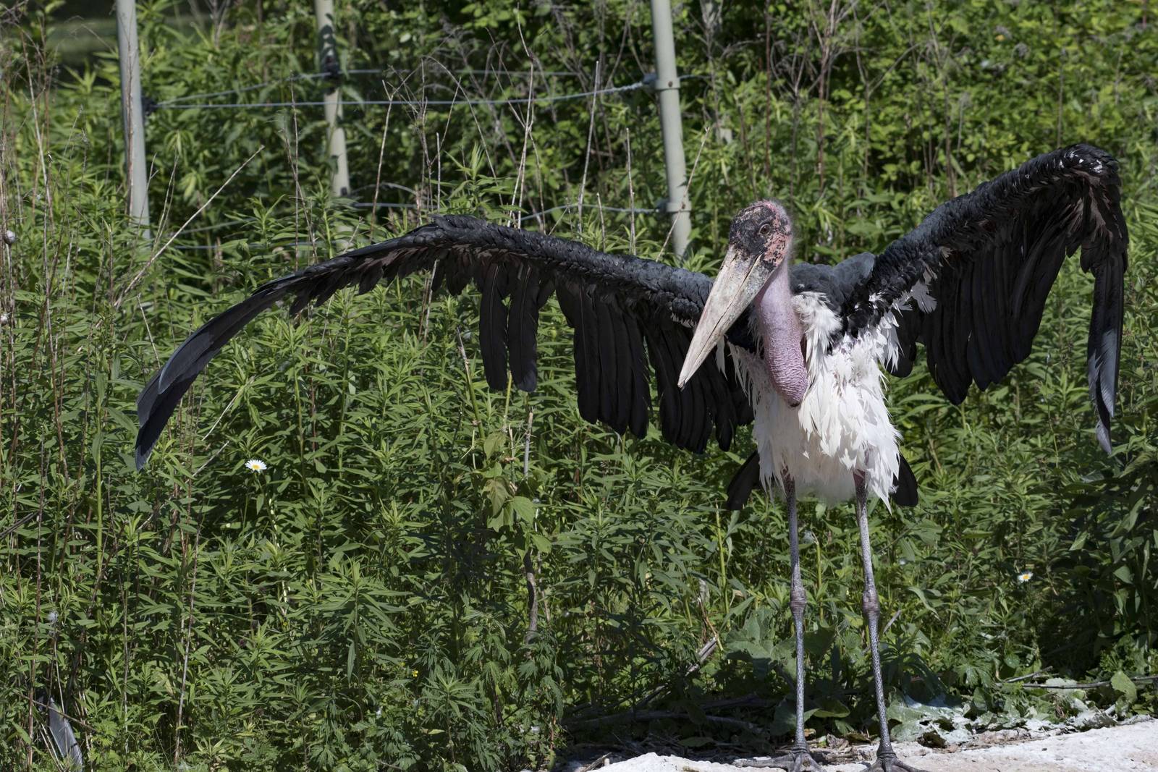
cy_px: 386
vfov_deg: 4.6
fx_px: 9650
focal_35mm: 300
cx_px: 579
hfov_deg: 6.9
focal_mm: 200
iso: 320
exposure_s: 1/2000
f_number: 7.1
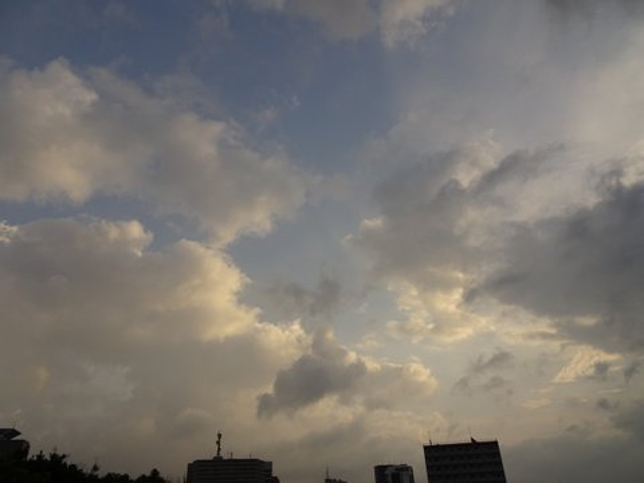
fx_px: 446
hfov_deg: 71.6
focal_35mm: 24
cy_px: 242
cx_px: 322
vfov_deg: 56.8
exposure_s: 1/800
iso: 80
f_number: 3.5
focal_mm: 4.1
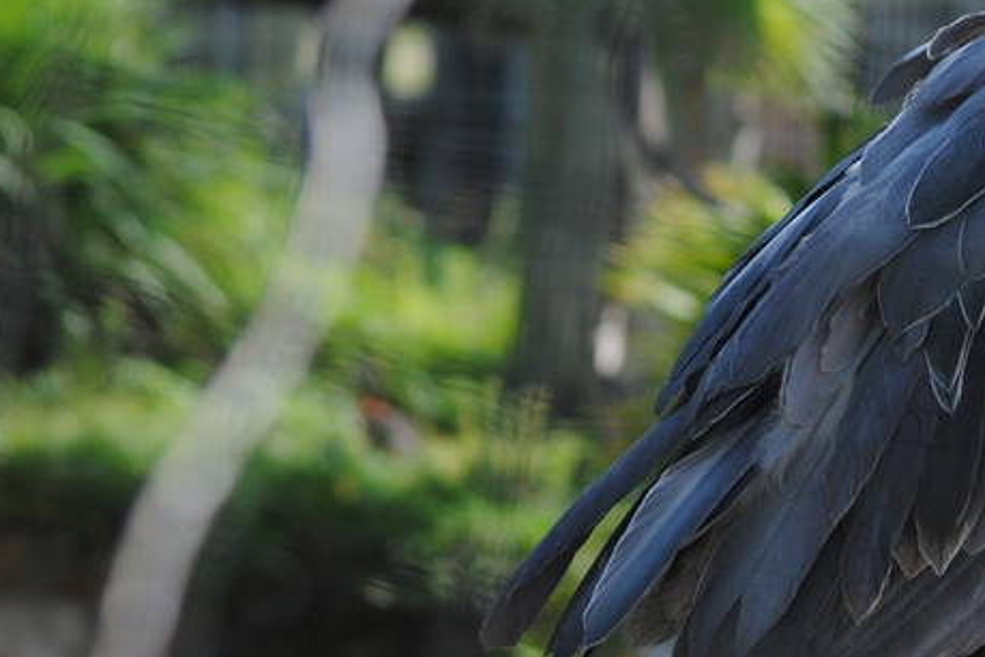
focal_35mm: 607
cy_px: 405
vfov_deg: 2.3
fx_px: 16607
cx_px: 1399
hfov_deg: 3.4
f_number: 5.6
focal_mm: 116
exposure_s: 1/500
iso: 180
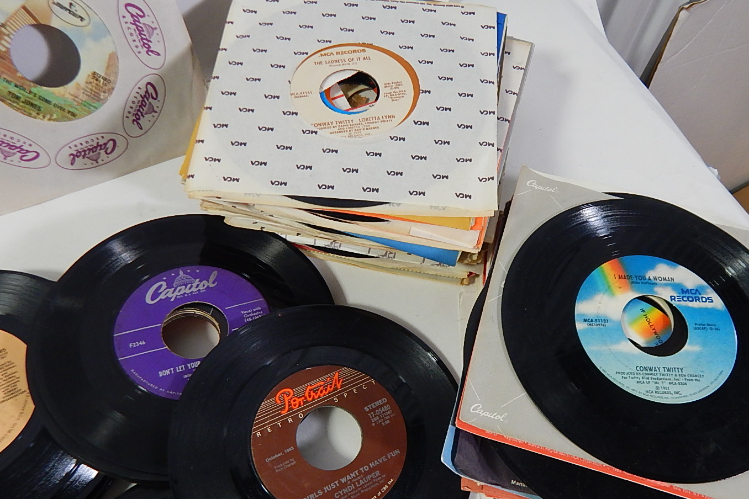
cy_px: 318
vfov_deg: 47.4
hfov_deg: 67.3
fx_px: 562
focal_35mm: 27
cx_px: 399
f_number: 3
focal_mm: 4
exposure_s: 1/30
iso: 200
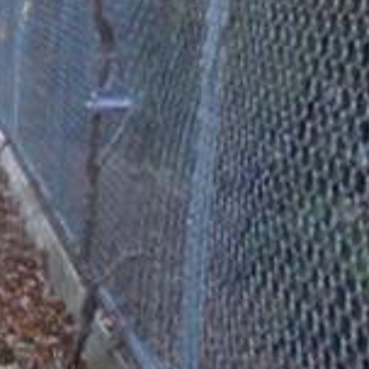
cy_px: 182
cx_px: -403
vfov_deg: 18.7
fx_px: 1122
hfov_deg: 14.8
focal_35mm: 93
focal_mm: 4.5
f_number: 3.3
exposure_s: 1/40
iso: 125
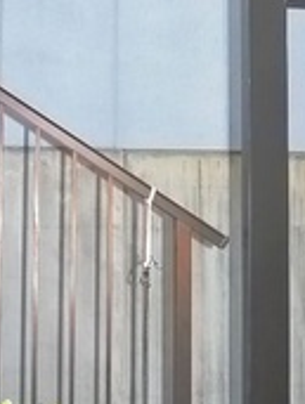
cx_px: 152
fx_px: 1147
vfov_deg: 19.9
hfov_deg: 15.1
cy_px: 139
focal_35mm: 98
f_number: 2.8
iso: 400
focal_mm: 5.1
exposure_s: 1/400
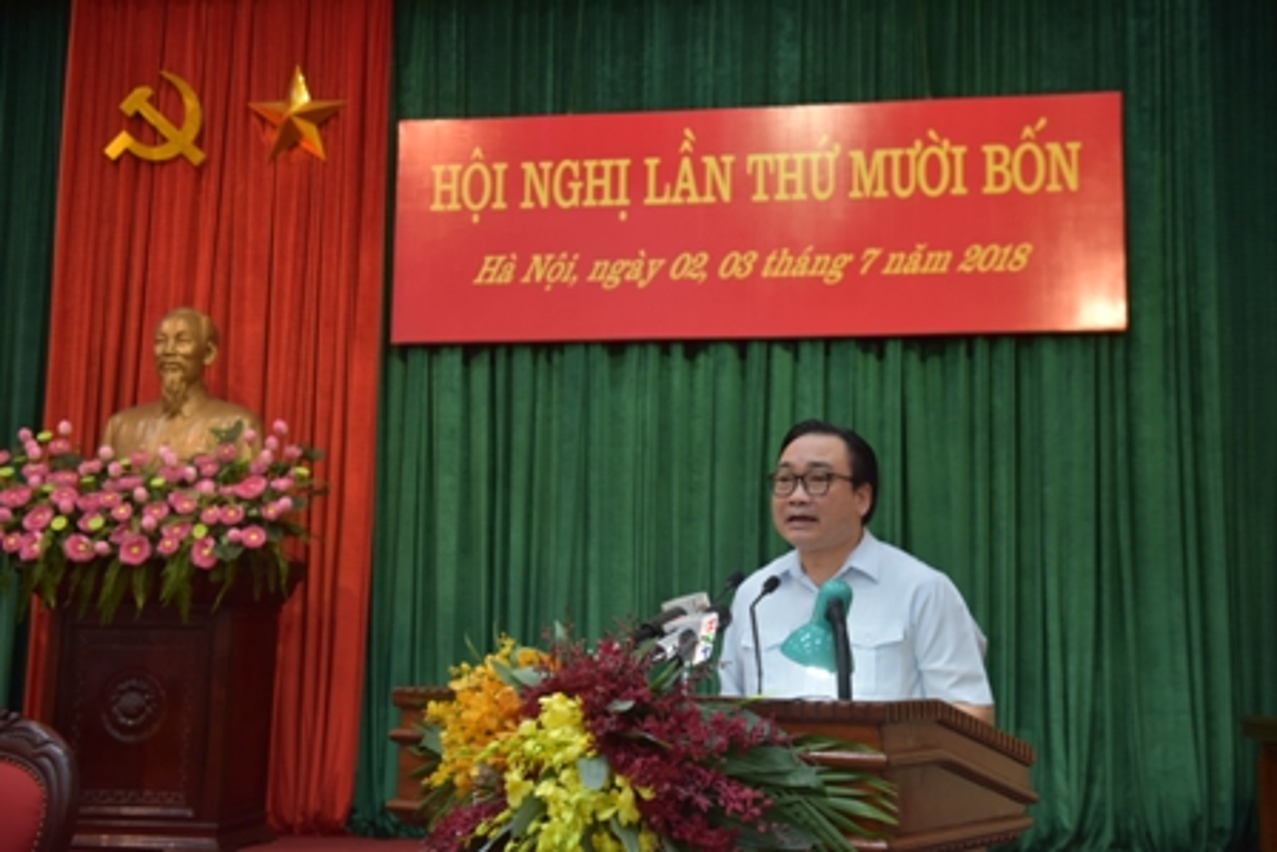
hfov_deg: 43.6
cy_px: 426
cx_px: 638
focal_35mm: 45
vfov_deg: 29.9
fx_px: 1597
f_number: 3.5
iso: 1250
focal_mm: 45
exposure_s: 1/125
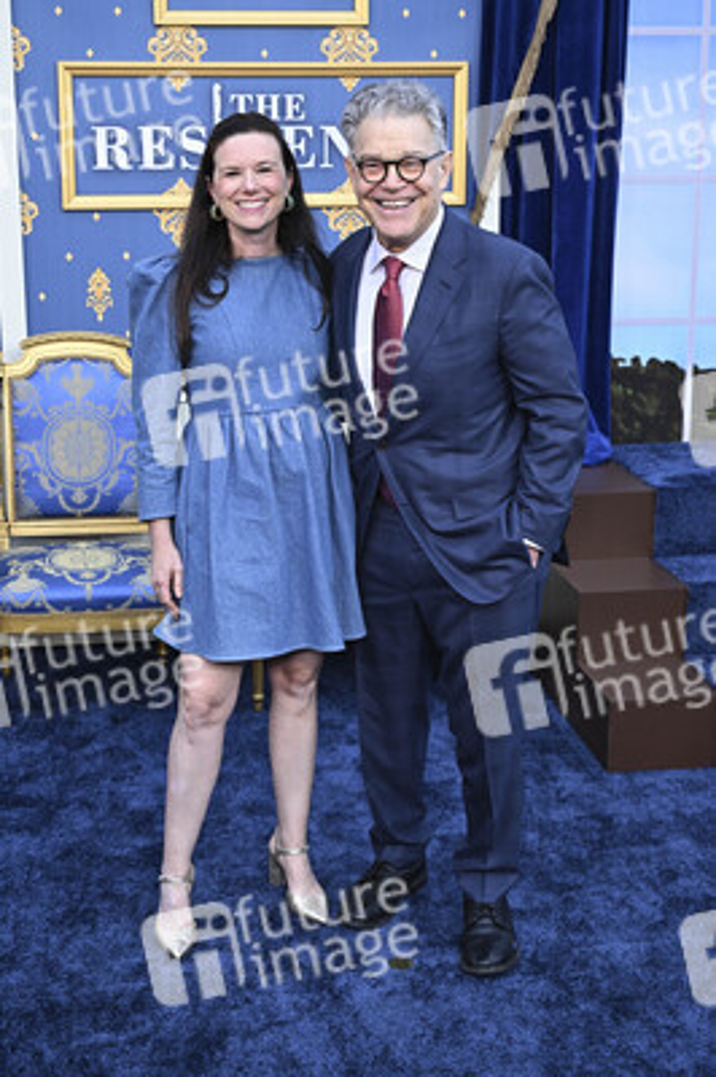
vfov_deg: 41.1
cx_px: 358
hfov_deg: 28.0
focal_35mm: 48
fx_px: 1434
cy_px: 538
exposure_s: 1/250
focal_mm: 48
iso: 1000
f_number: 6.3
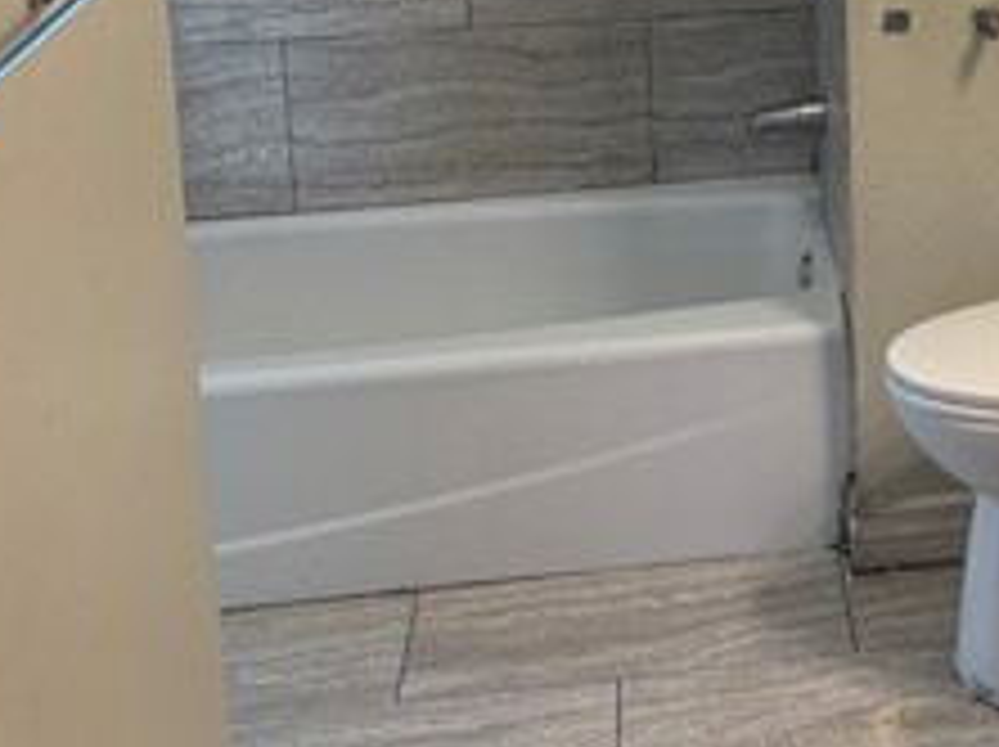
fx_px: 2162
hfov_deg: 24.7
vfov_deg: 18.6
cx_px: 1012
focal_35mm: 75
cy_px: -140
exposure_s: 1/120
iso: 100
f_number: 1.6
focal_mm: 5.96
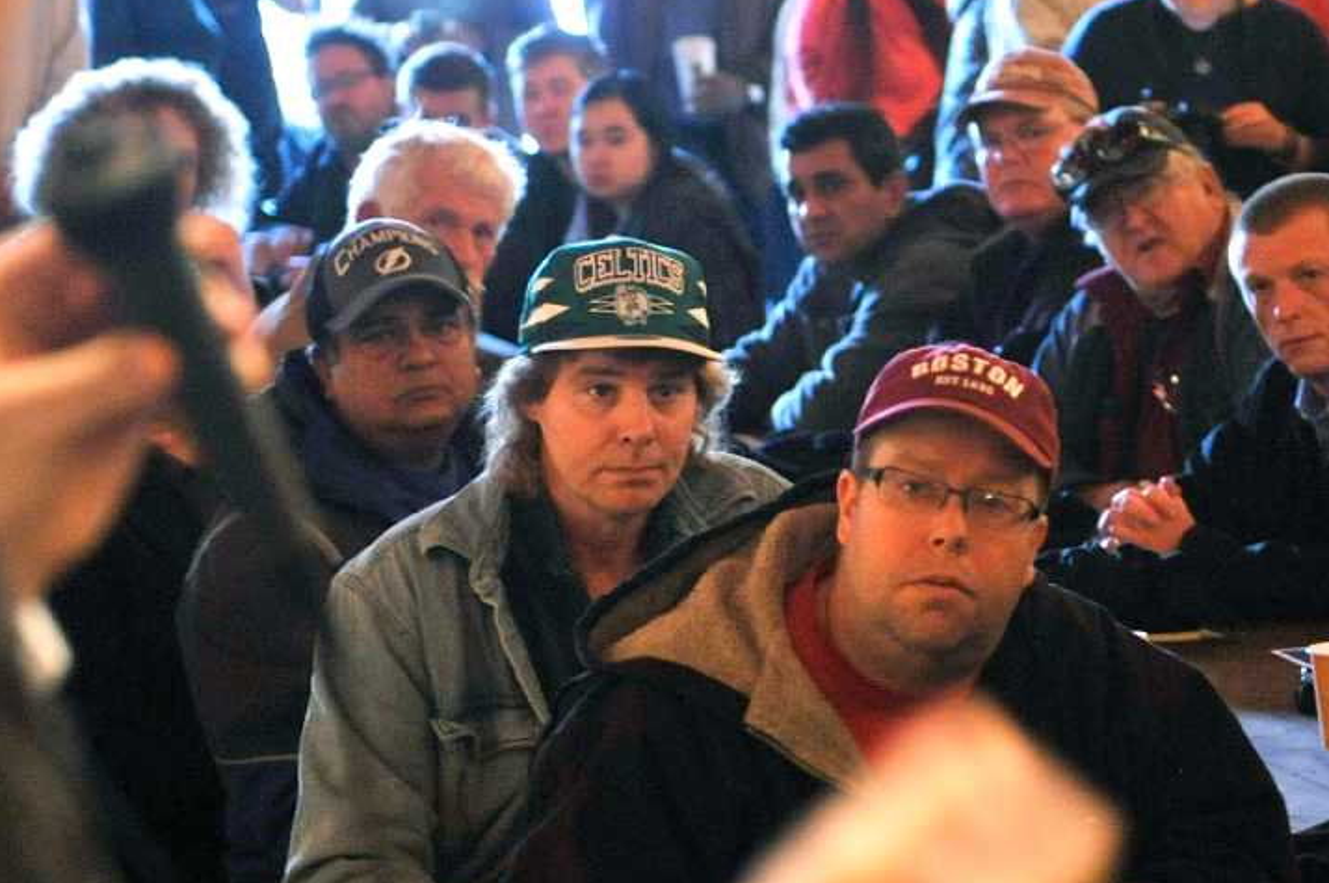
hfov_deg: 13.7
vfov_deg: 9.2
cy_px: 589
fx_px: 5494
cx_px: 974
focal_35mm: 149
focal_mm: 52
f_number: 2.8
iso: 2000
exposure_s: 1/30
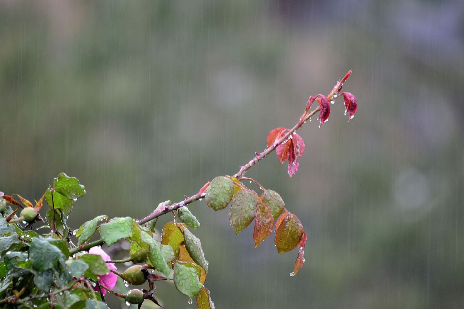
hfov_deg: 4.6
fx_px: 5800
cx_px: 232
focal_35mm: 450
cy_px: 154
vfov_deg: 3.1
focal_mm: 300
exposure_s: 1/30
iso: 400
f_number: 5.6
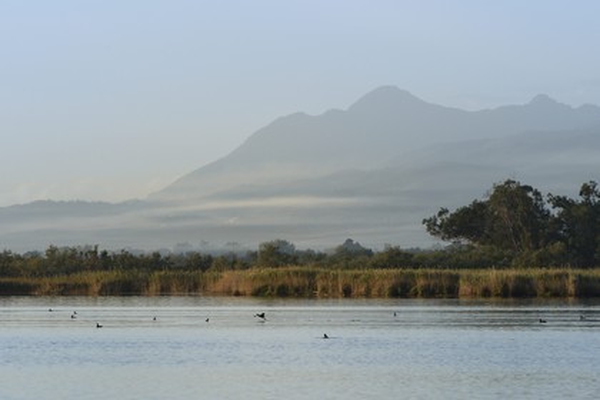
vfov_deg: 4.9
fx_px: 4666
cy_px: 200
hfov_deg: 7.4
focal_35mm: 280
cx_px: 300
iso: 400
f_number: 10
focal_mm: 280
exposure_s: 1/400
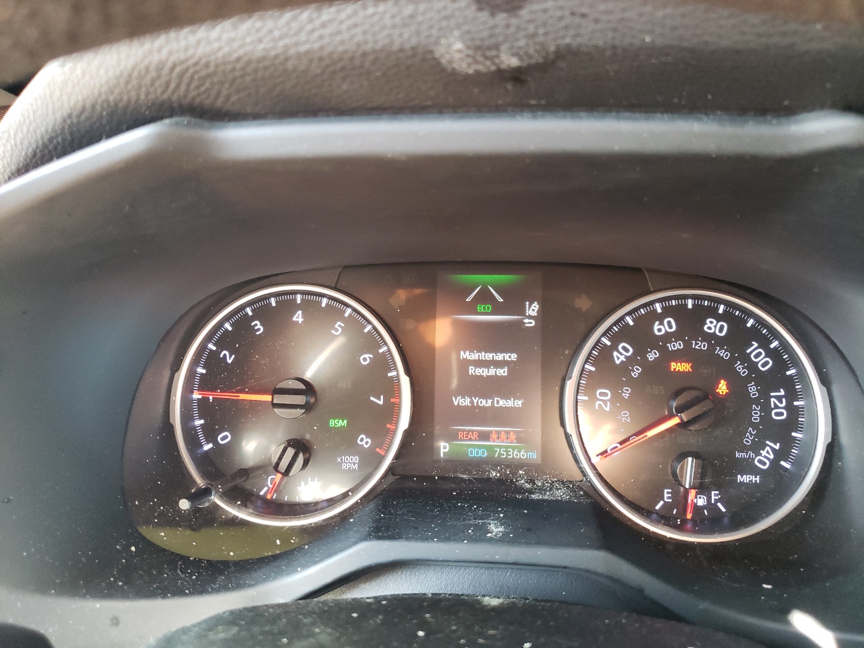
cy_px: 324
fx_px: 649
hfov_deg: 67.3
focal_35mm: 26
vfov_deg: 53.1
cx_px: 432
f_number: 1.5
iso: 340
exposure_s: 1/60.2
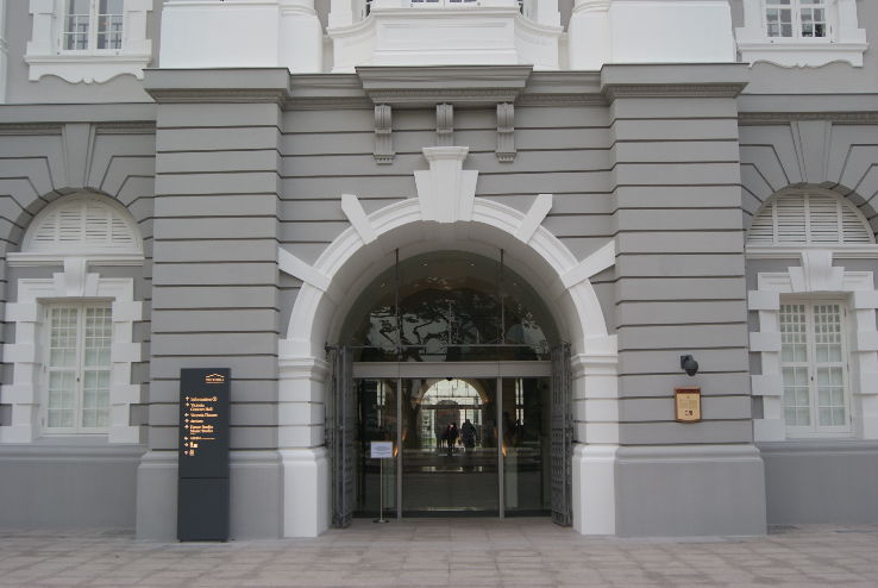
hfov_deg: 49.5
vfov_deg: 34.3
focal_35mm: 39
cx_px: 439
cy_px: 294
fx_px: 952
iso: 100
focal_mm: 26
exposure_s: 1/50
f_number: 5
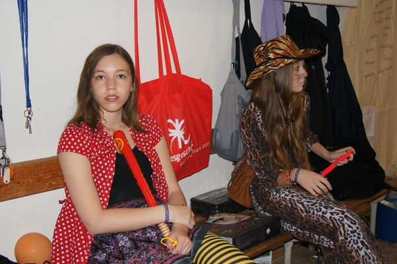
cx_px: 198
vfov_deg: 29.8
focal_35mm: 45
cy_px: 132
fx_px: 496
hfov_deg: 43.6
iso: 800
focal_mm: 30
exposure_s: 1/60
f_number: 4.5
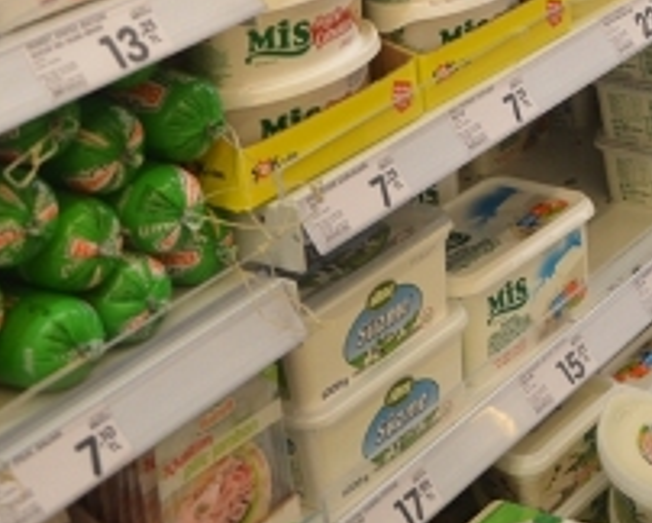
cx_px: 865
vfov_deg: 15.9
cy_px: -77
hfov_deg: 18.9
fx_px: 1806
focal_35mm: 93
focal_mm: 21
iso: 400
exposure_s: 1/100
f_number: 5
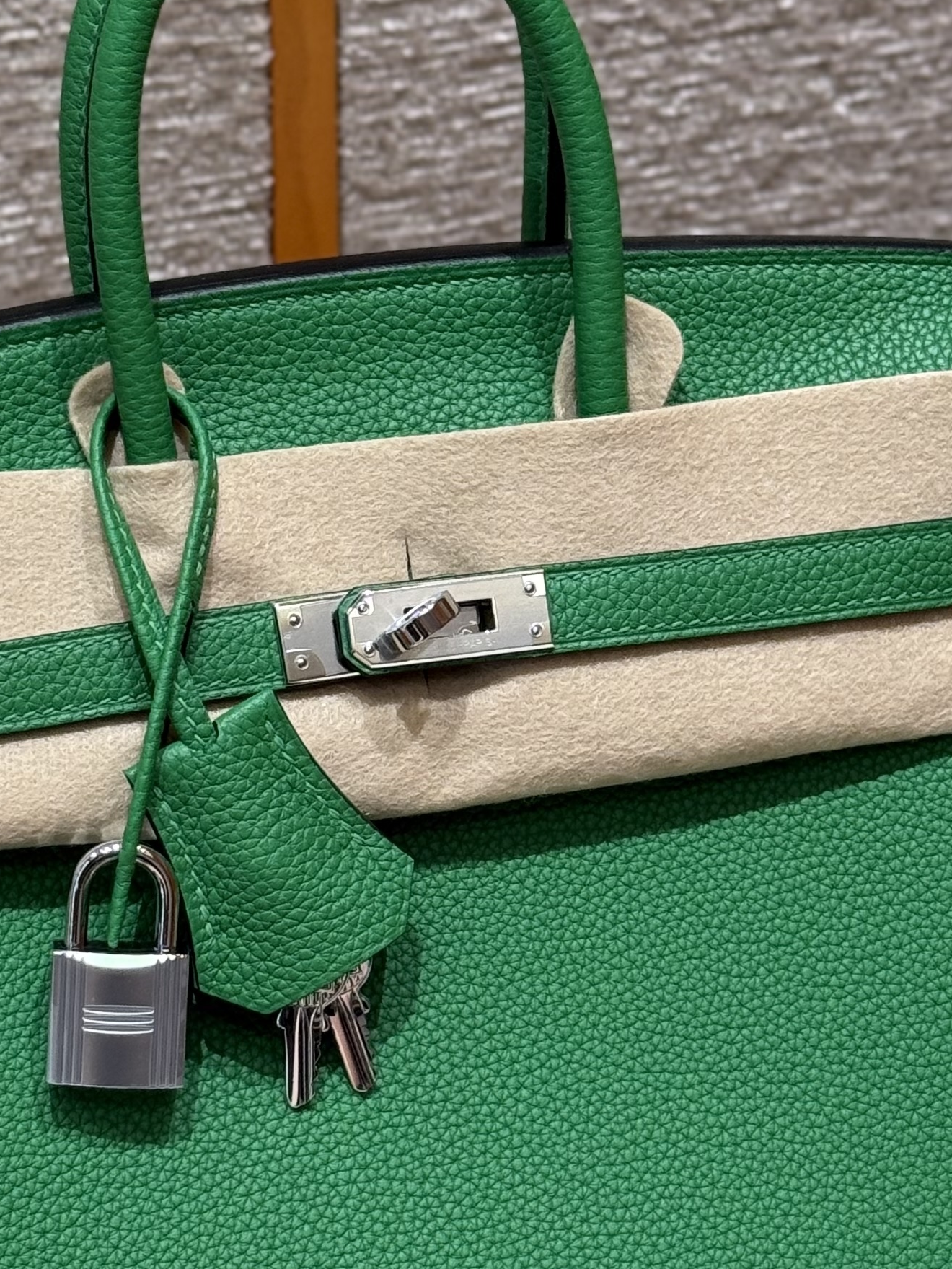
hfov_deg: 13.5
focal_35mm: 110
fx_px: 4032
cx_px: 411
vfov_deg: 17.9
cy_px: 657
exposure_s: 1/85
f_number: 1.78
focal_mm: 6.76
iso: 100
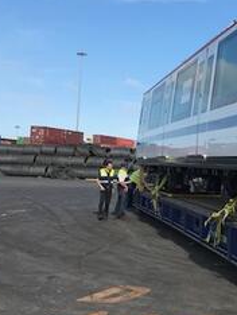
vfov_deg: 28.9
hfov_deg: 19.6
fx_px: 611
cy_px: 159
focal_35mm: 67
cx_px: 335
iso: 20
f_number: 1.8
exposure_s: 1/1916
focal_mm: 3.99
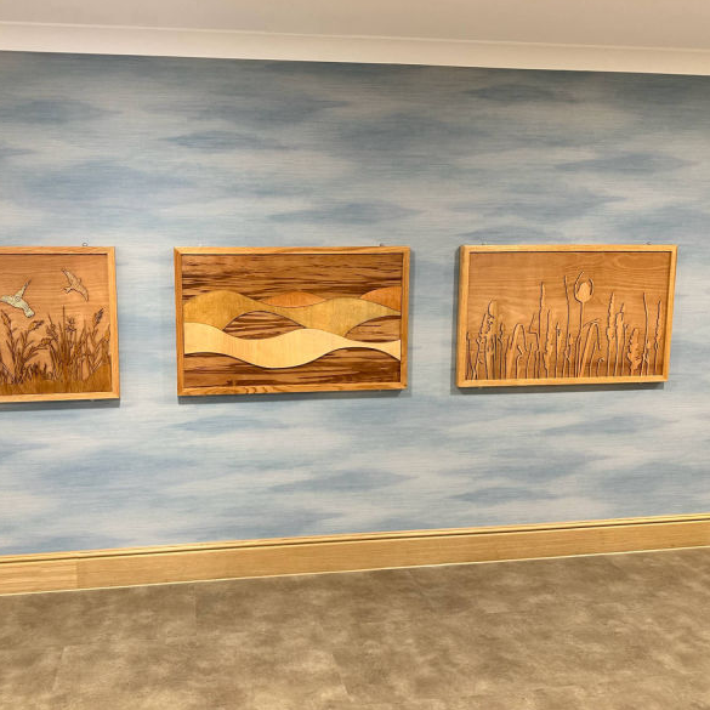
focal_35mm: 29
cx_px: 274
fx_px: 673
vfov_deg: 55.6
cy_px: 348
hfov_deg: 55.1
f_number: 1.78
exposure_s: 1/50
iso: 160
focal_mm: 6.86
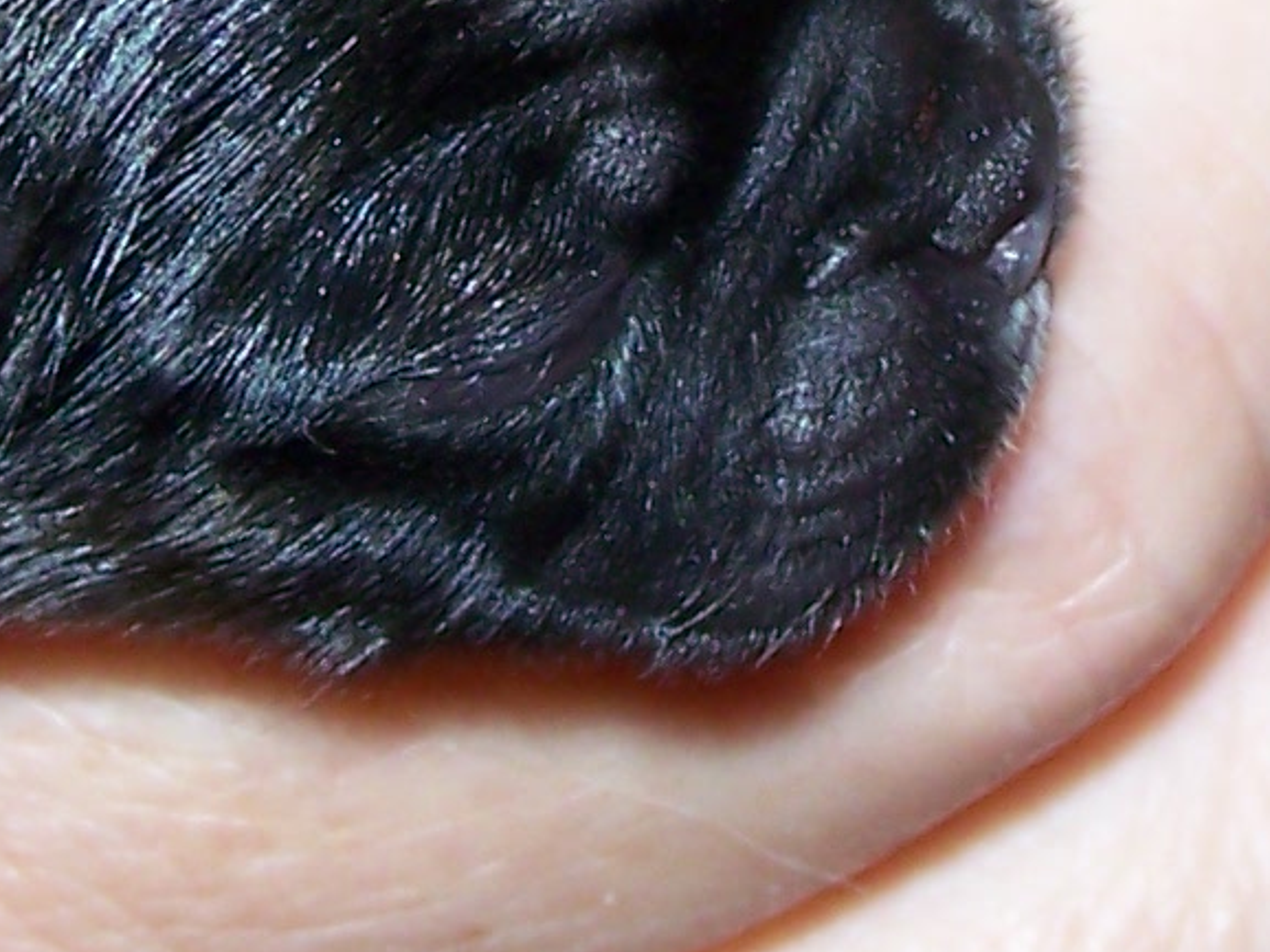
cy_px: -682
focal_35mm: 367
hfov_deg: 5.4
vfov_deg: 4.0
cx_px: 316
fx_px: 13459
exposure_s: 1/80
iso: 80
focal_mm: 11.5
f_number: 3.2
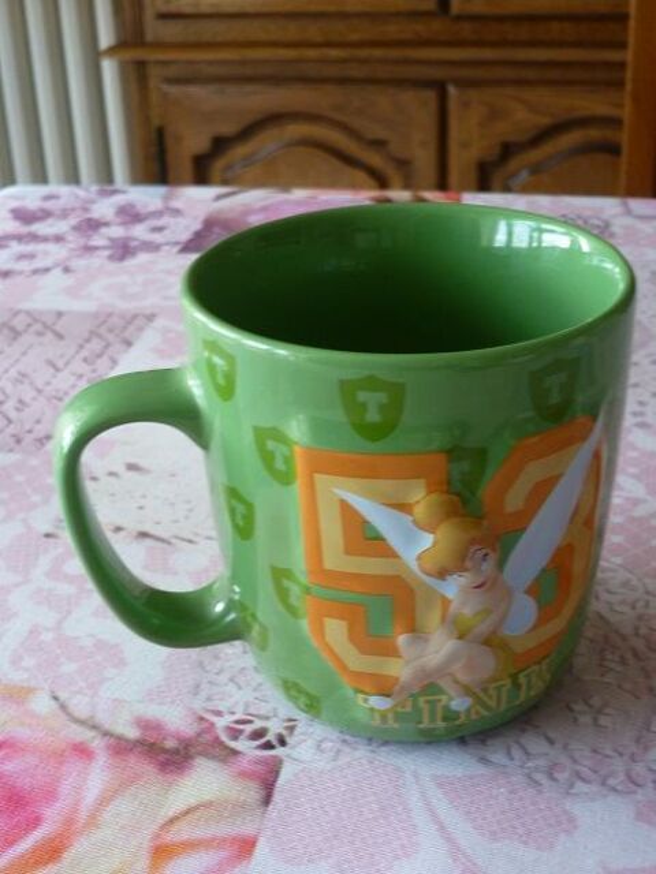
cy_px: 437
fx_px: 1213
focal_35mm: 48
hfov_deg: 30.3
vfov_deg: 39.7
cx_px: 328
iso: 160
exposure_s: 1/40
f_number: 3.5
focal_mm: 8.6
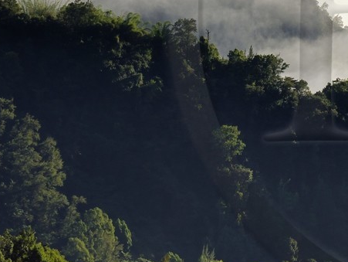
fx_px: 5141
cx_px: 482
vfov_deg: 2.9
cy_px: 15
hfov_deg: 3.9
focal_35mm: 511
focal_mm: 150
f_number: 16
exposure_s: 1/250
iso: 200
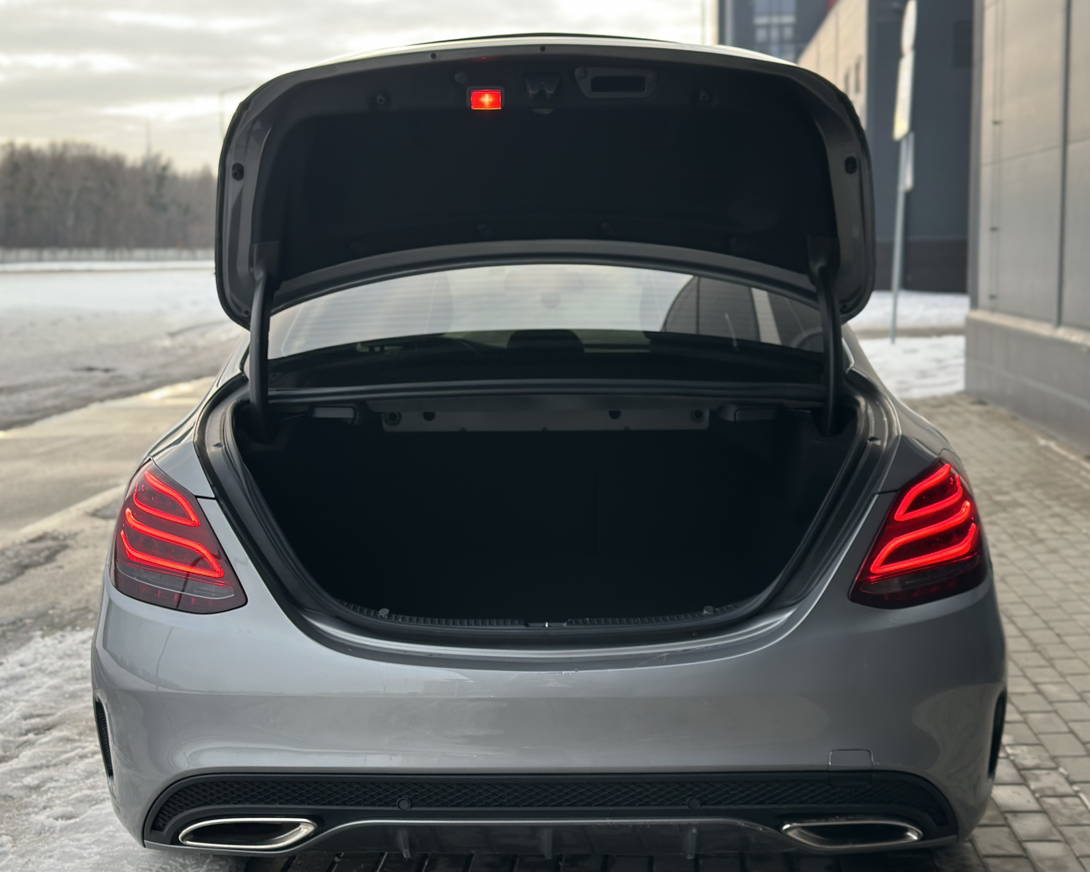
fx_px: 1645
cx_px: 530
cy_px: 436
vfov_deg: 29.7
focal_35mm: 51
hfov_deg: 36.7
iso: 80
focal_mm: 6.86
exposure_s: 1/143
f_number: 1.78
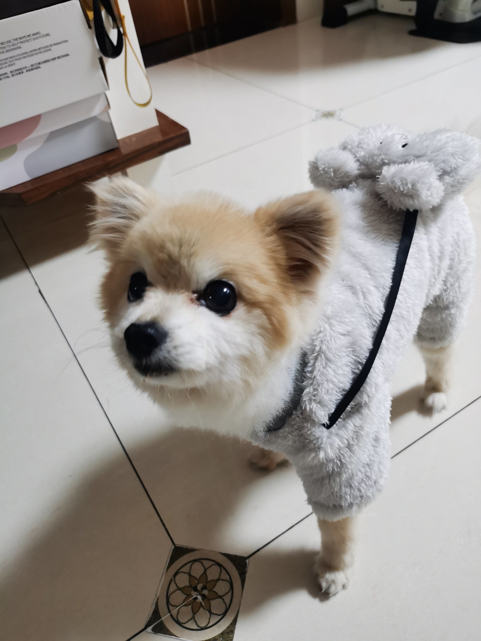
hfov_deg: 51.4
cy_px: 320
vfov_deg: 65.3
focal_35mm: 27
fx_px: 500
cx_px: 240
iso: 400
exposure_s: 1/50
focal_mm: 5.58
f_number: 1.8
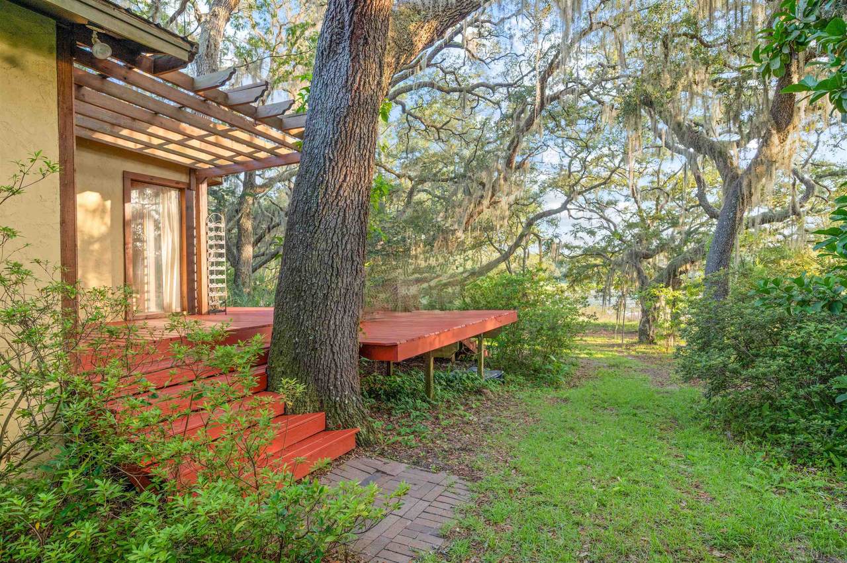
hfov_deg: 85.5
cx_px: 424
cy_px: 282
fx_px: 458
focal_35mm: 20
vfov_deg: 63.1
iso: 320
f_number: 7.1
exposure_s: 1/60
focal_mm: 19.5
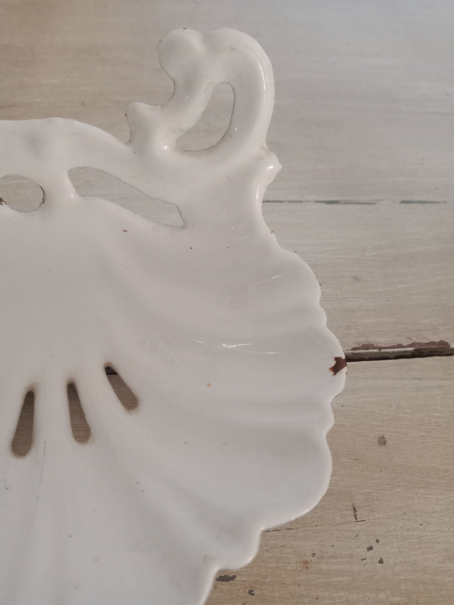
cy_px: 302
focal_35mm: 27
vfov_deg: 65.3
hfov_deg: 51.4
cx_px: 227
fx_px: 472
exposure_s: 1/33.3
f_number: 2
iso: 620
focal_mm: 3.54
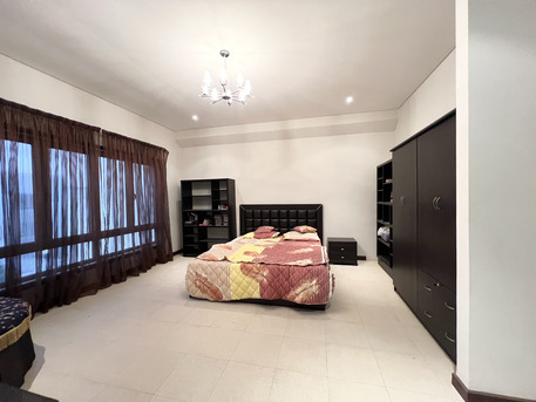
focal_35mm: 13
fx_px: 201
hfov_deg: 106.2
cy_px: 201
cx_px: 268
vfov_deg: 89.9
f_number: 1.8
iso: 500
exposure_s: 1/50
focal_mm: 1.57
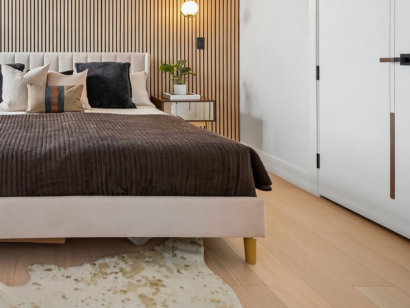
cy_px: 32
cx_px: 34
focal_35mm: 29
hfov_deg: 53.3
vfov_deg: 44.1
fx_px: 344
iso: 250
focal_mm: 14
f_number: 8
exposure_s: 1/3.33
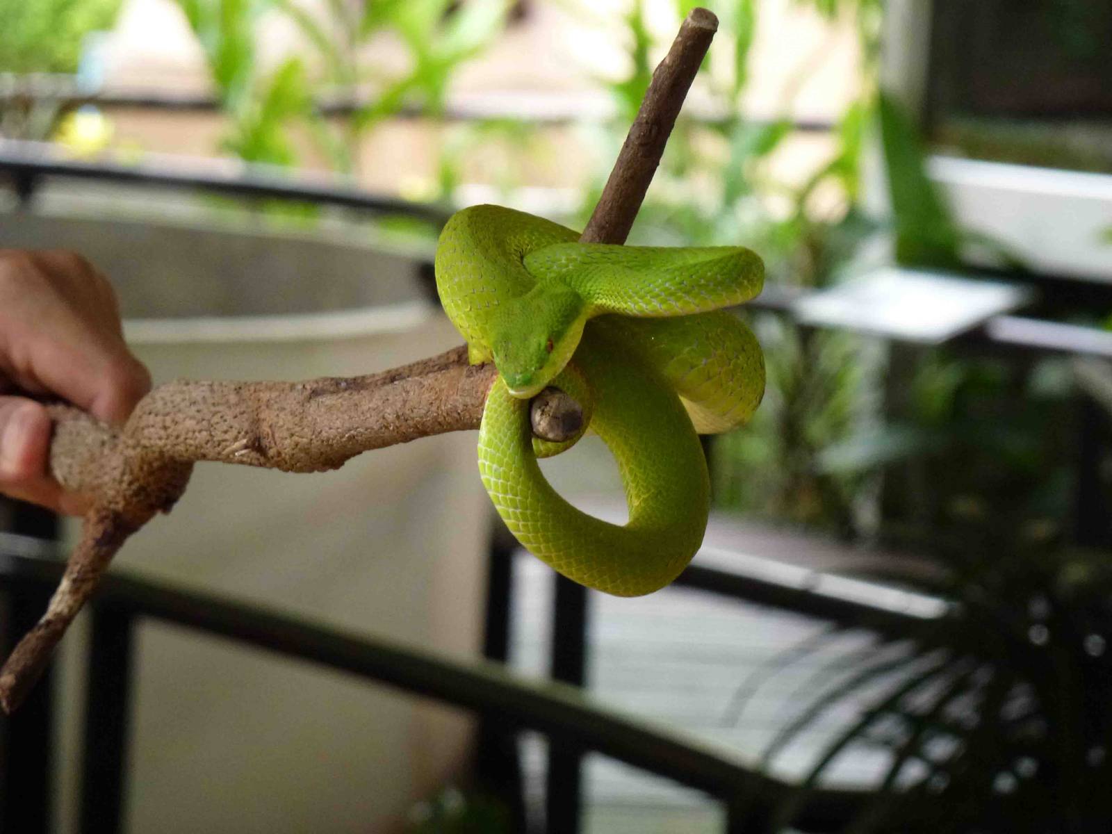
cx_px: 556
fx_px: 6875
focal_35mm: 214
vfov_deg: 6.9
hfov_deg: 9.2
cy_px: 417
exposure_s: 1/50
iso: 400
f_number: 5.5
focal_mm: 38.3
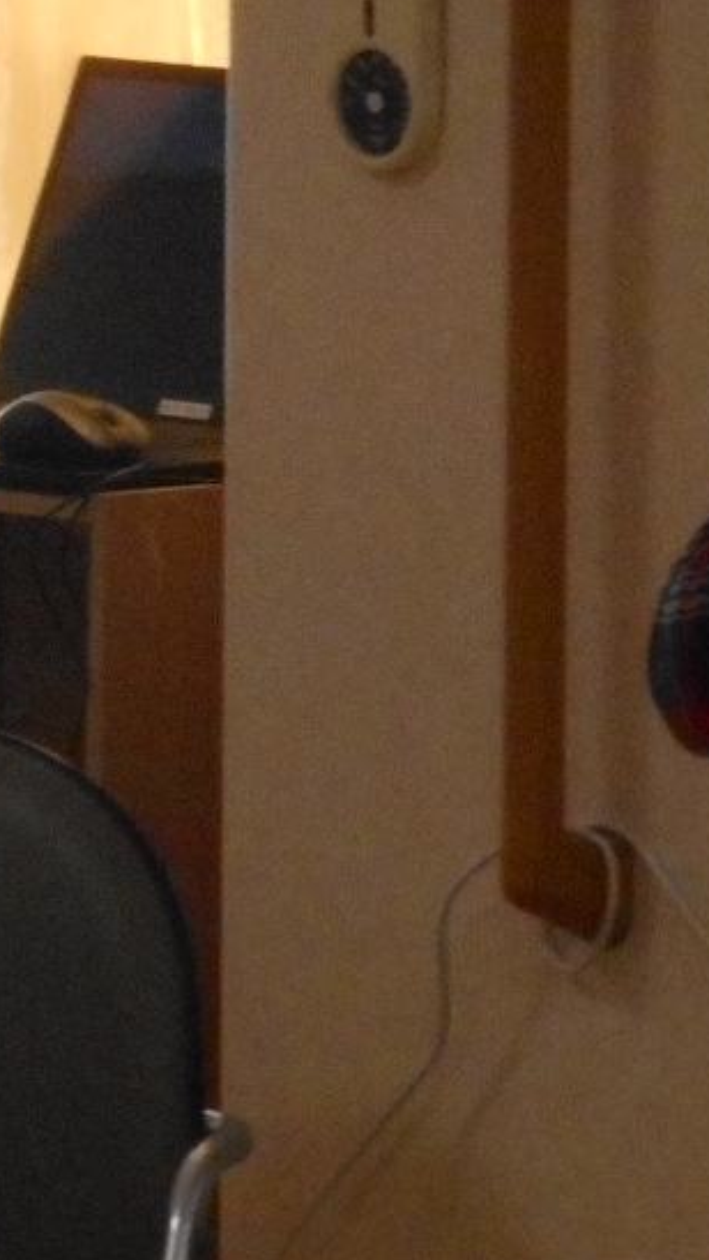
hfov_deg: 3.2
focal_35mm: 373
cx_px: 1149
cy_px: 422
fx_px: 12457
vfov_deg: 5.8
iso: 800
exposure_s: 1/100
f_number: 5.9
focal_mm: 20.9
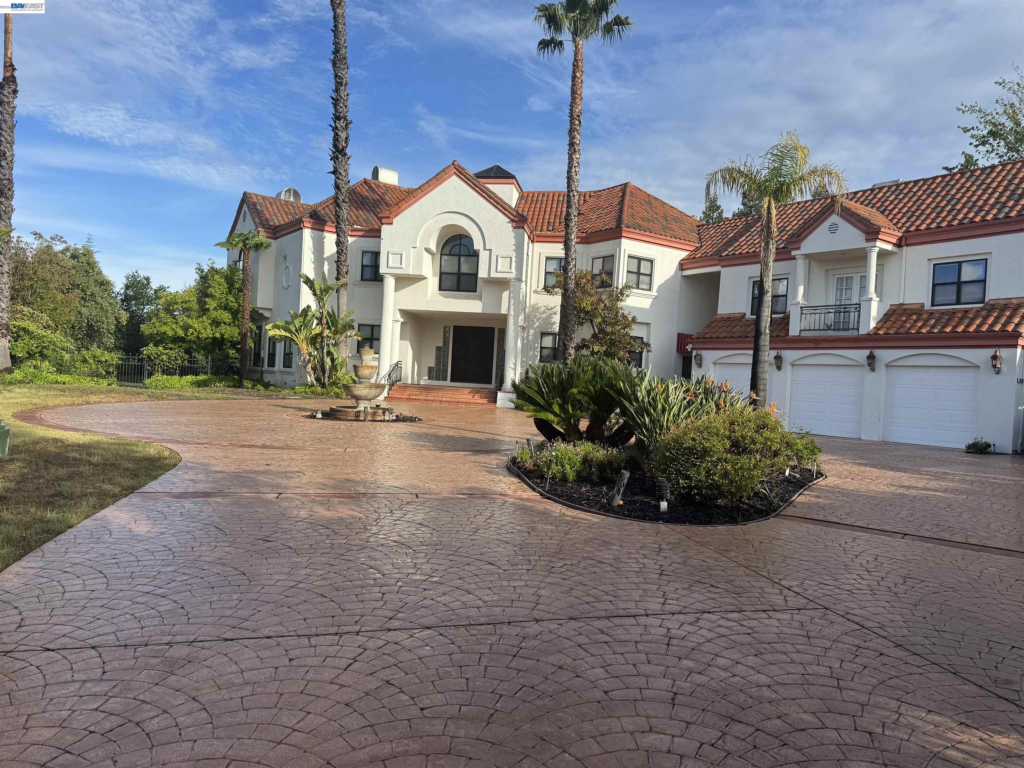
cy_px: 384
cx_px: 512
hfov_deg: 71.6
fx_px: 710
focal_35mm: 24
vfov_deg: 56.8
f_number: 1.78
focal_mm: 6.76
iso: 80
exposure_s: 1/3413
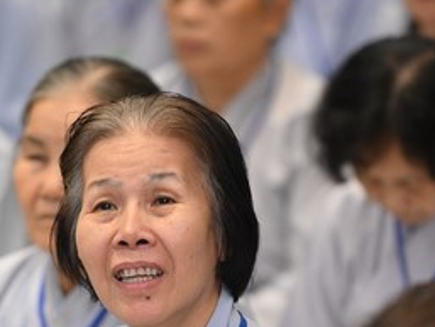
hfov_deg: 4.1
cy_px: 324
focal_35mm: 485
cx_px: 157
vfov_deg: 3.1
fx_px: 6098
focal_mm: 200
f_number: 3.5
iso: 2500
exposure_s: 1/160
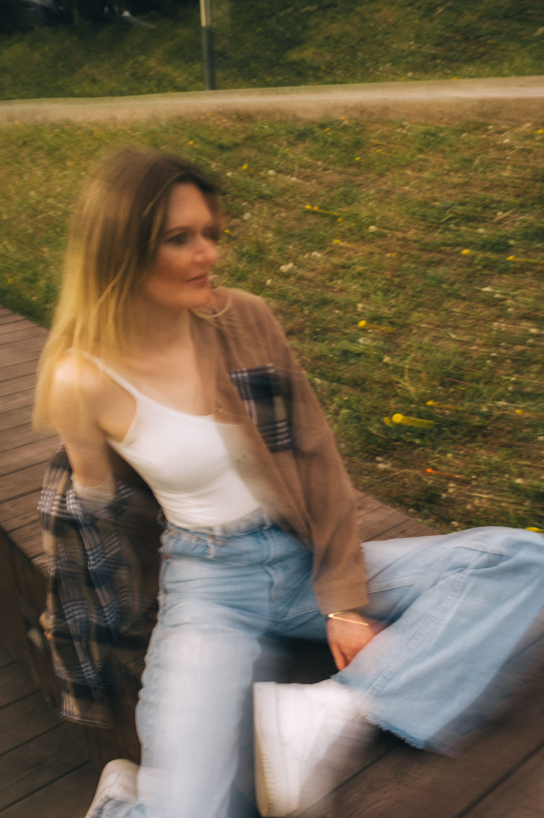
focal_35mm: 35
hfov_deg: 37.8
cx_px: 272
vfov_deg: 54.5
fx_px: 794
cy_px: 409
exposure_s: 1/10
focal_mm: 35
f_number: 16
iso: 50
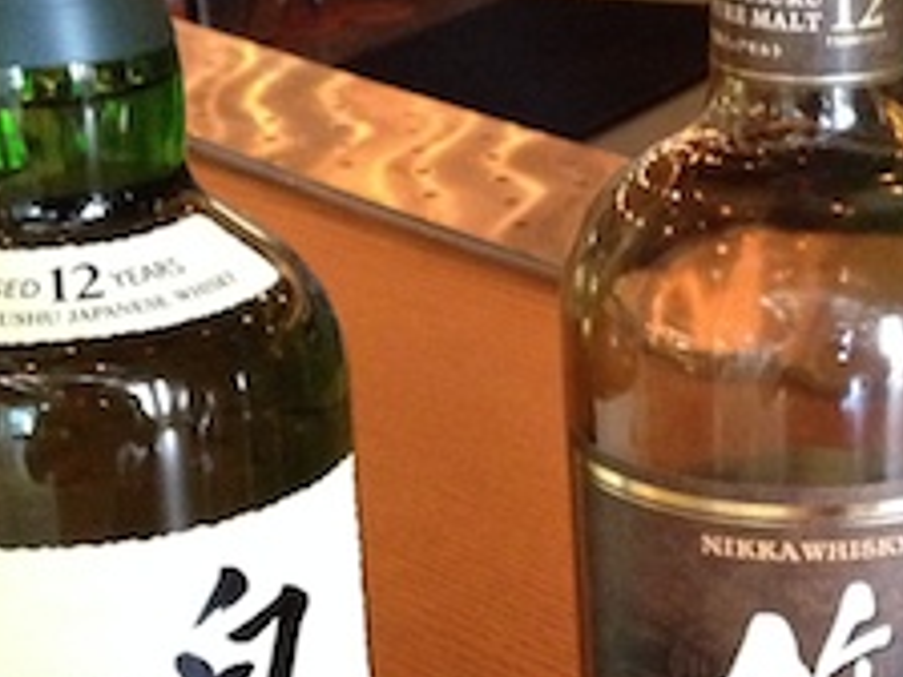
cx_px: 863
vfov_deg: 14.8
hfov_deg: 19.2
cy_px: 480
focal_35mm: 100
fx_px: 2609
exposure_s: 1/15
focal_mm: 4.28
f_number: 2.4
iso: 500
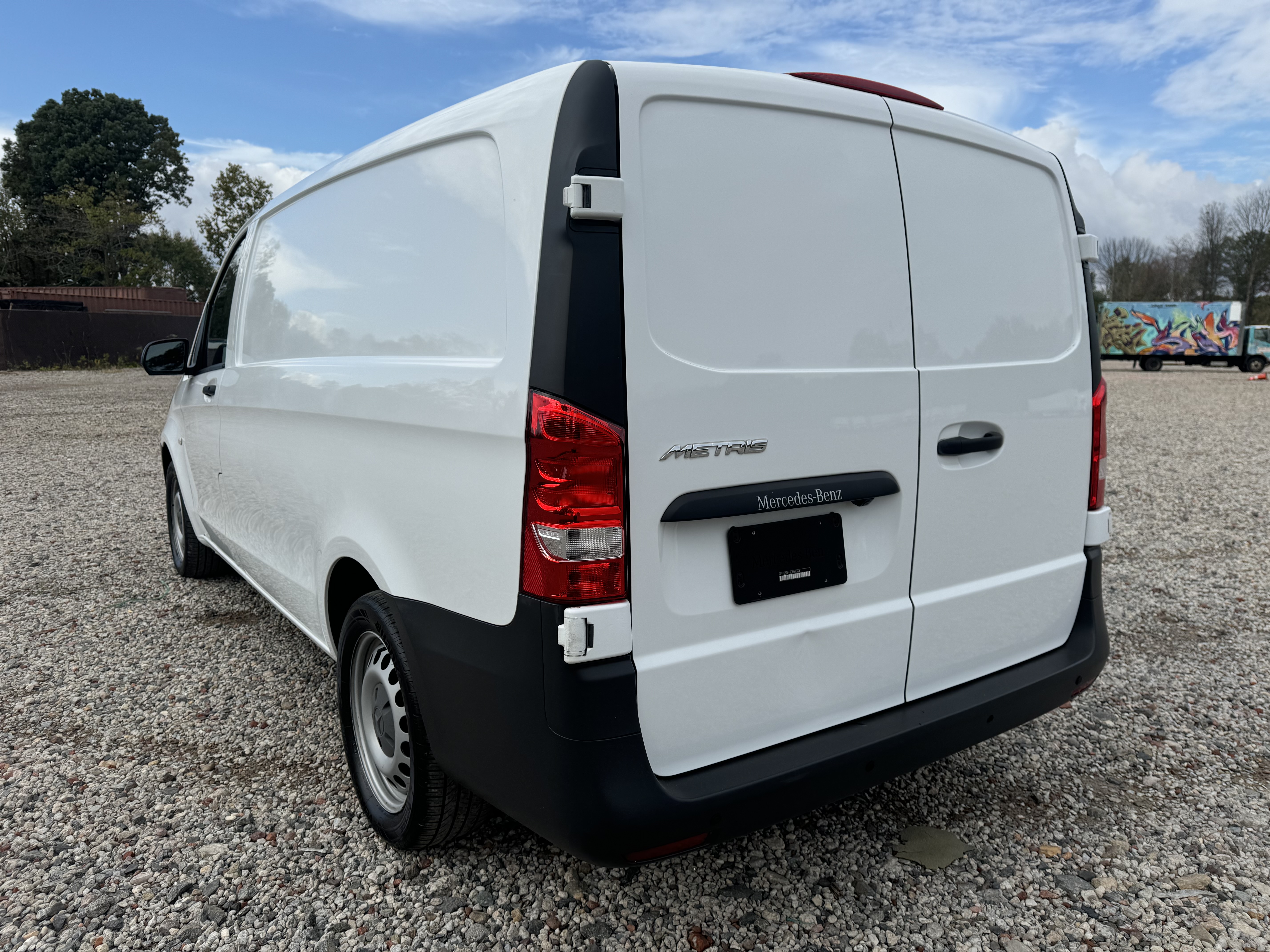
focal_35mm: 24
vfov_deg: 56.8
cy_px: 476
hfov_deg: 71.6
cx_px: 635
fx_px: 881
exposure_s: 1/4950
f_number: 1.78
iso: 80
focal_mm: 6.76
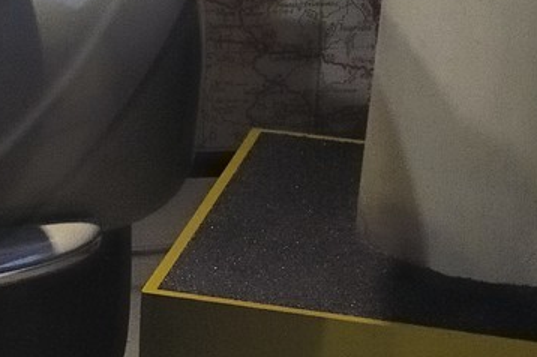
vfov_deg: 8.7
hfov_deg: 12.5
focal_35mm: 152
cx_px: -381
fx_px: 2265
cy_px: -255
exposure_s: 1/40
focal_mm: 34
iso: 3200
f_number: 6.3
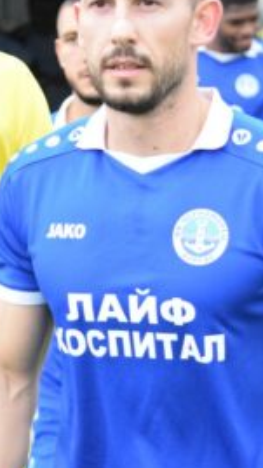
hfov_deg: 6.0
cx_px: 47
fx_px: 2511
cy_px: 134
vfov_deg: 10.6
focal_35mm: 202
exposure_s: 1/1250
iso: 3200
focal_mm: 55
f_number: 4.5
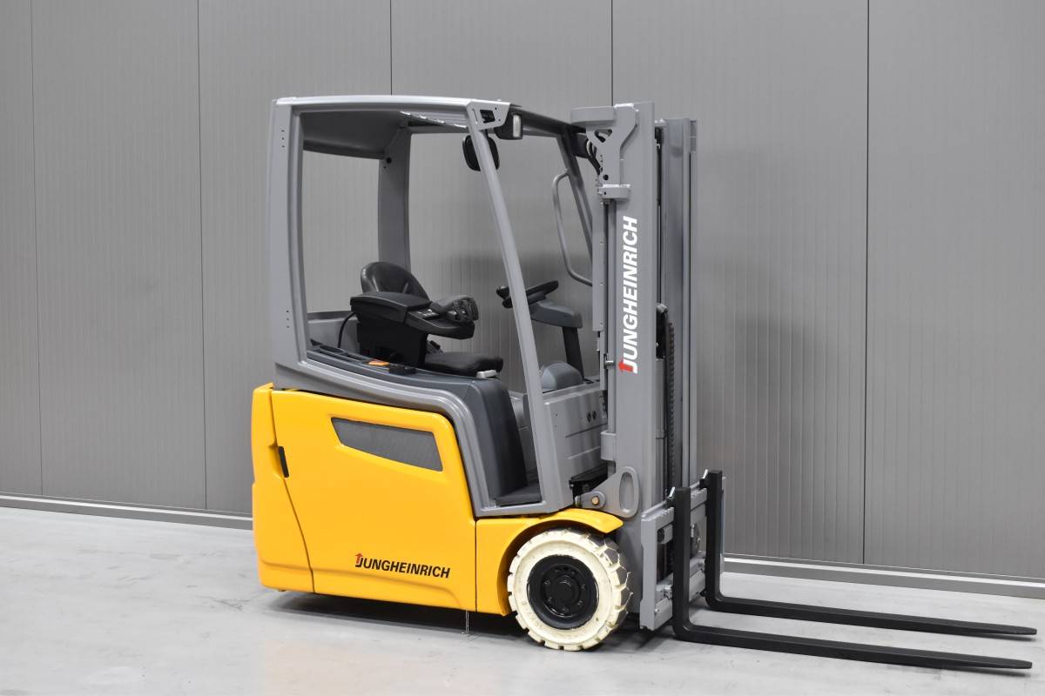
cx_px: 522
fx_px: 1306
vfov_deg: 29.9
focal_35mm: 45
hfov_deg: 43.6
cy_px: 348
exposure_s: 1/40
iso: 1600
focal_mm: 30
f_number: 5.6
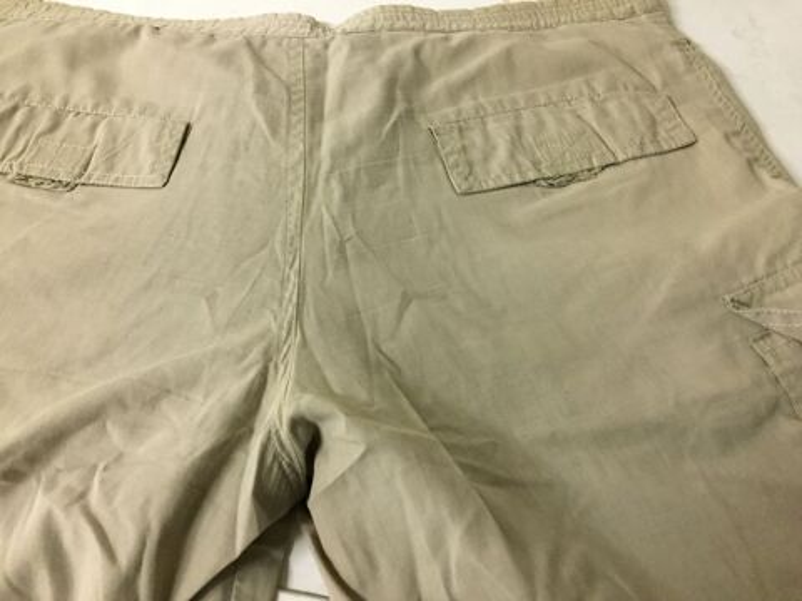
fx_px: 672
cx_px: 401
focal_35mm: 29
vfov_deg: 48.2
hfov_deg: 61.7
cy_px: 300
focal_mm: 4.15
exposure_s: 1/17
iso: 250
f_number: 2.2
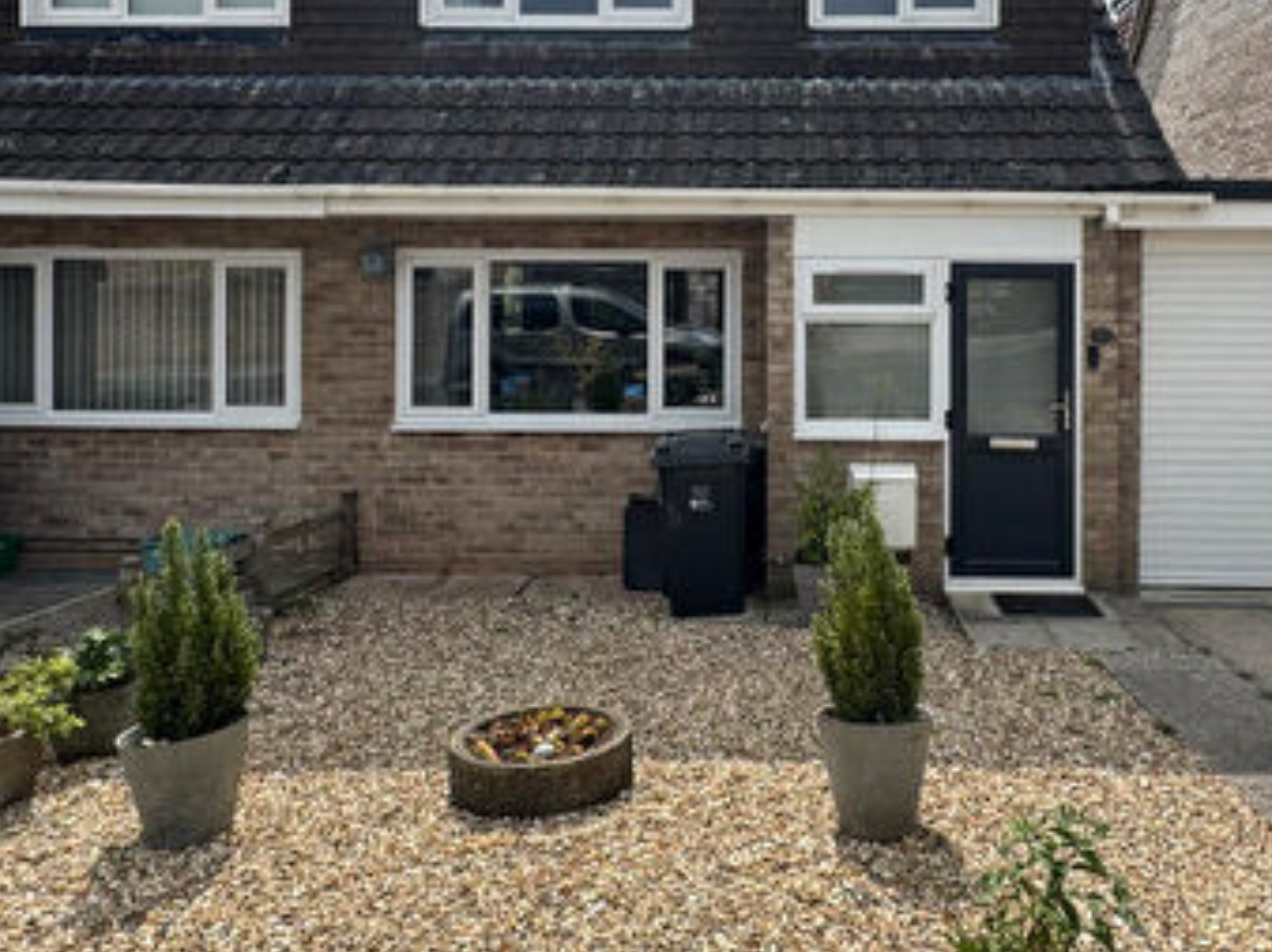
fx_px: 1065
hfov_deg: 61.1
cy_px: 277
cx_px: 771
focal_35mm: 29
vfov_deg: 47.0
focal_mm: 2.22
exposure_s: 1/1567
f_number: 2.2
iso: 50
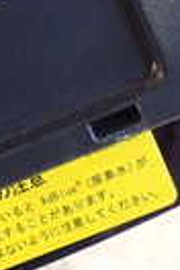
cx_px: -162
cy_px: -2
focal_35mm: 194
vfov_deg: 10.5
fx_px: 1455
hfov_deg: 6.9
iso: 200
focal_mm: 7.31
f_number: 2.8
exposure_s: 1/125
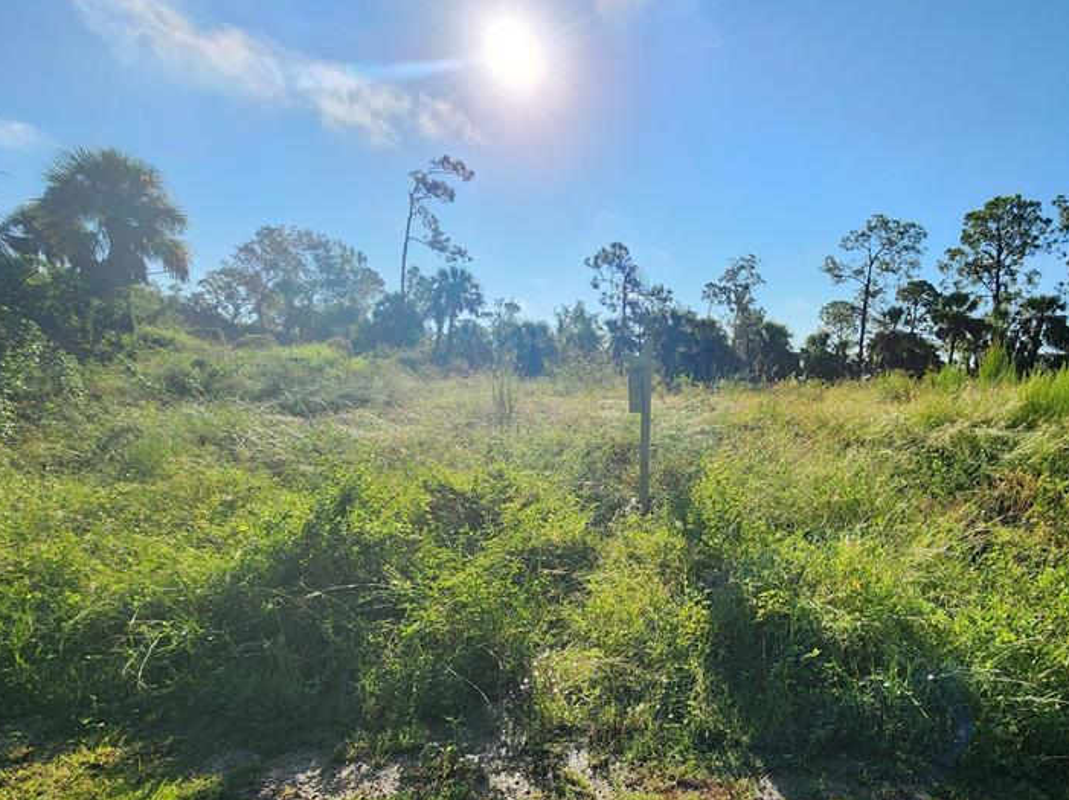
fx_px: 586
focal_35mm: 19
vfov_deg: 68.1
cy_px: 474
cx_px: 700
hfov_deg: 82.2
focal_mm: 2.2
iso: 50
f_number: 2.2
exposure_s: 1/3168
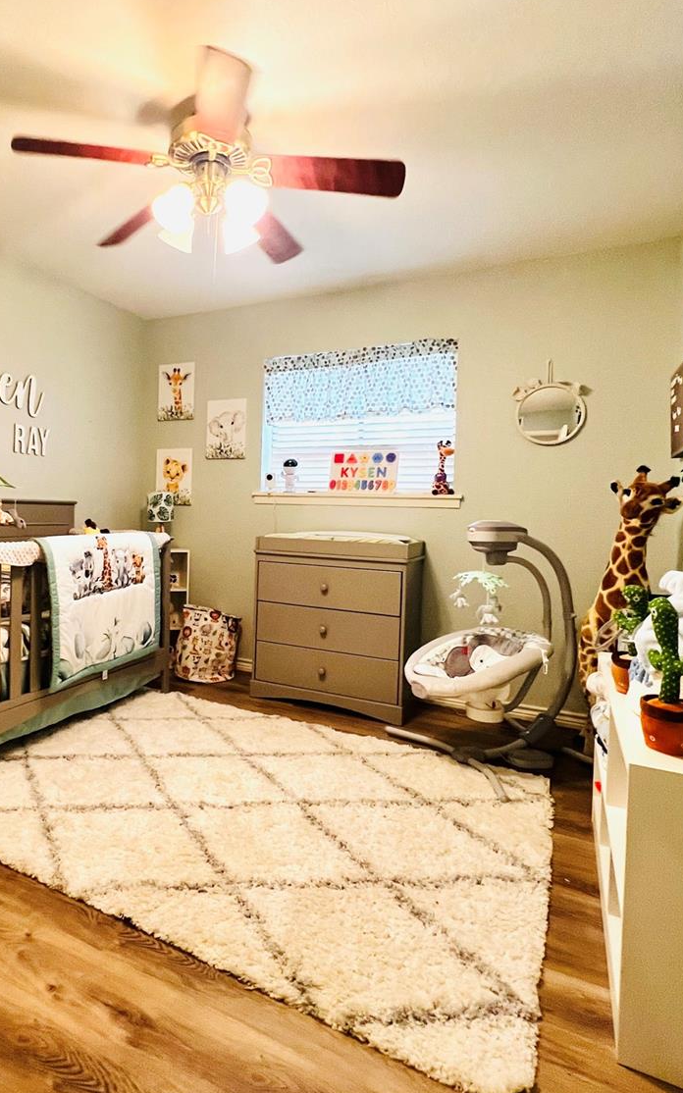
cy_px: 520
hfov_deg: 60.2
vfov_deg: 87.9
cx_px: 210
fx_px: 566
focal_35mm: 19
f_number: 1.8
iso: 200
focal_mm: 1.57
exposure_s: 1/60
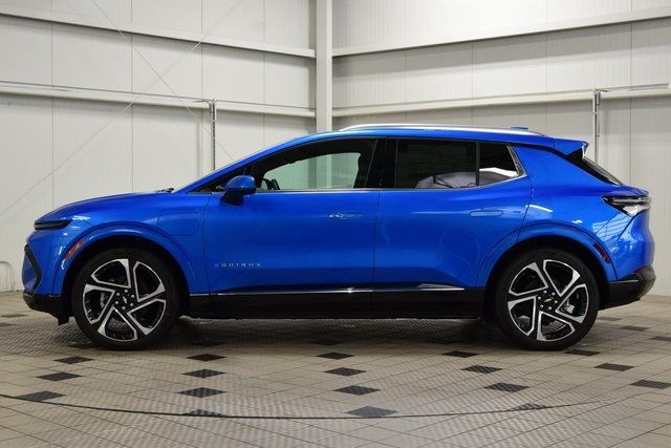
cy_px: 224
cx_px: 336
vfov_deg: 25.8
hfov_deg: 37.8
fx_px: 979
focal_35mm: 52
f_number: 8
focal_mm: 35
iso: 1600
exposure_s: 1/60
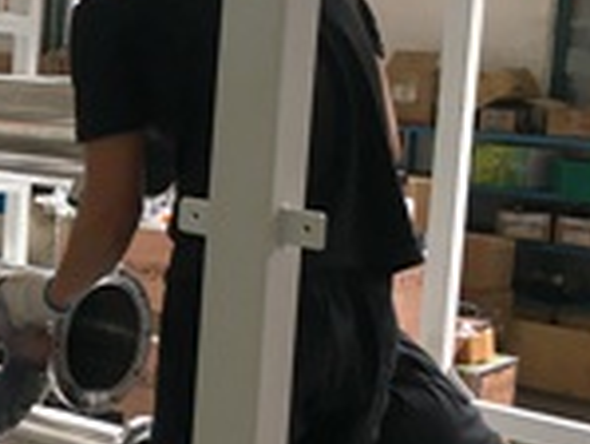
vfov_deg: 18.9
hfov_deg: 22.6
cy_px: 159
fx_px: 1331
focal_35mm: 78
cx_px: -150
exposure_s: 1/33
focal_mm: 4.15
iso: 80
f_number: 2.2
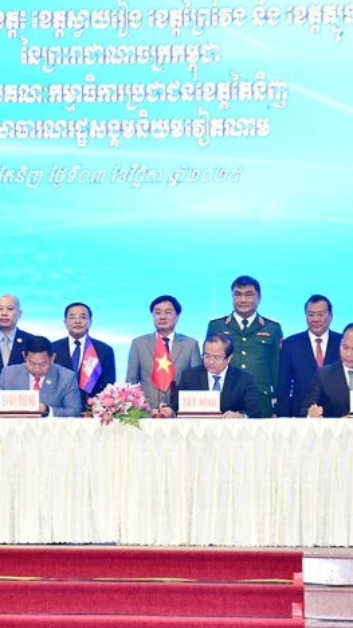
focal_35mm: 129
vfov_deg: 16.6
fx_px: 2145
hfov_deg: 9.4
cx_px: 80
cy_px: 279
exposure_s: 1/100
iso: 2000
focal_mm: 48
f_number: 4.8
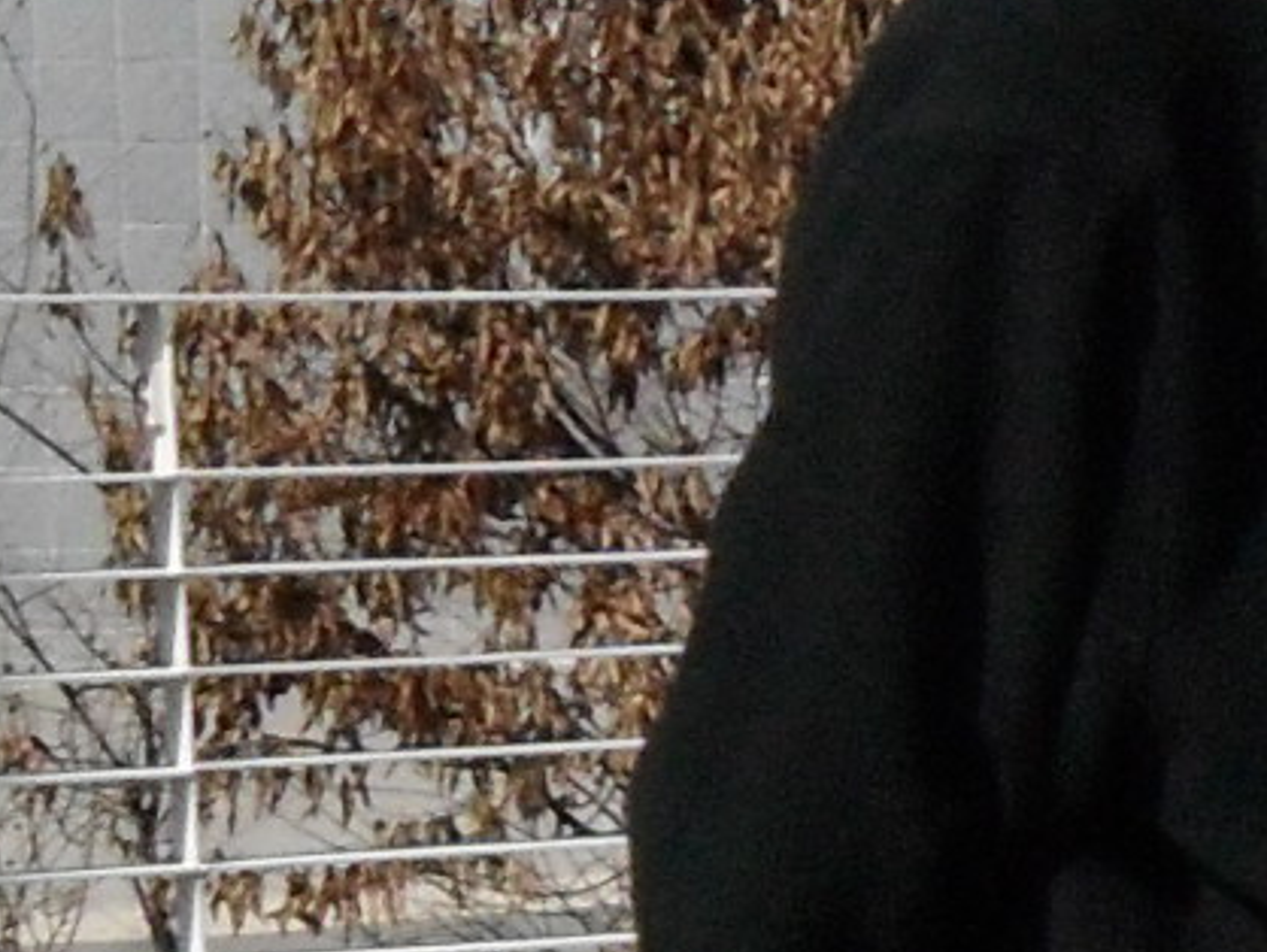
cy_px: 1495
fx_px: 7947
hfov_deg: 8.0
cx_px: 3549
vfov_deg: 6.7
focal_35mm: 217
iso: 200
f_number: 8.9
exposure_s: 1/500
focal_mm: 6.2
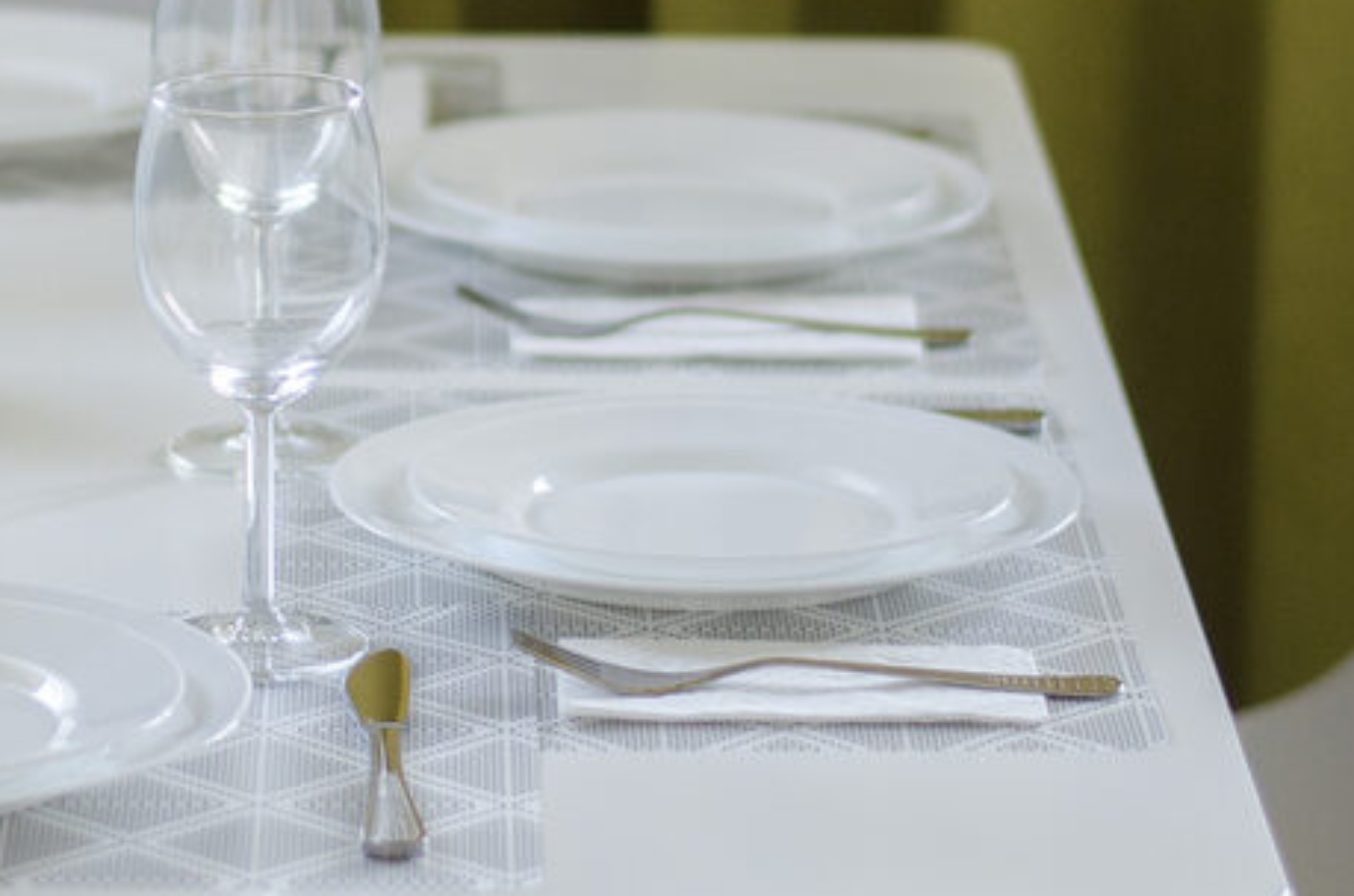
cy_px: 237
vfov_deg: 7.0
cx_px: 322
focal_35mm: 196
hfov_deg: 10.5
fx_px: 7356
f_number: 1.8
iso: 400
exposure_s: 1/100
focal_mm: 50
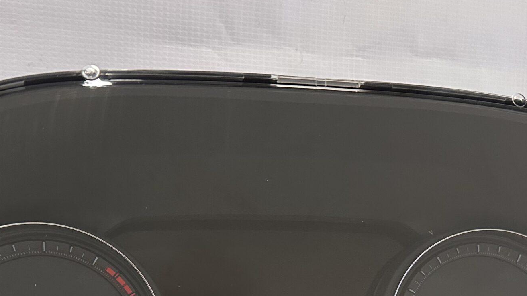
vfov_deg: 22.3
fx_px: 713
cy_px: 316
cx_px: 275
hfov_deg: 40.6
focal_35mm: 51
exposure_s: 1/60
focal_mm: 6.86
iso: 500
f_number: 1.78
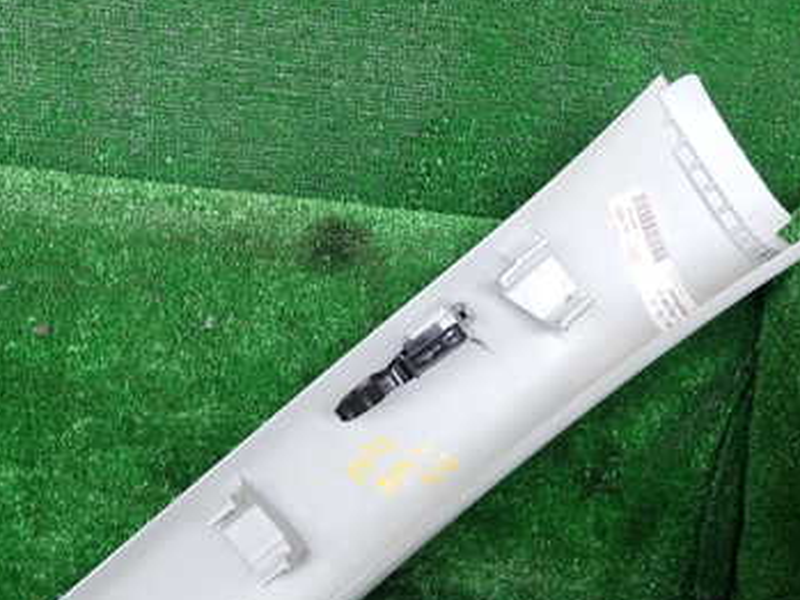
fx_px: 994
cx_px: 339
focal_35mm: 43
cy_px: 451
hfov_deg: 43.7
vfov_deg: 33.0
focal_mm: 4.5
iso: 100
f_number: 2
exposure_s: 1/100
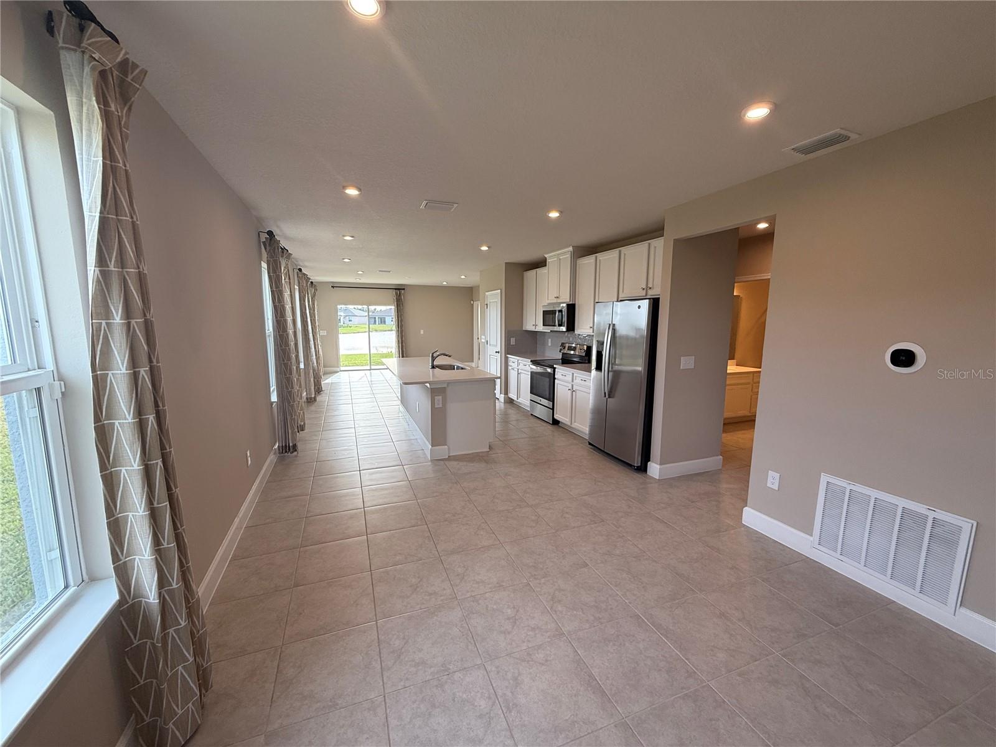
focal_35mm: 14
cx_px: 498
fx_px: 403
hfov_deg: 102.1
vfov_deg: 85.7
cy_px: 374
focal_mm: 2.22
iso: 80
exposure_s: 1/120
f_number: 2.2
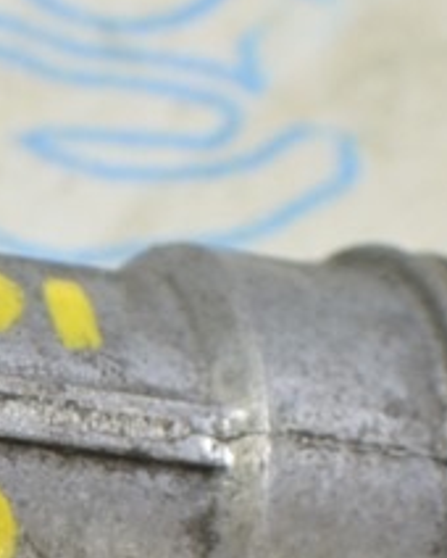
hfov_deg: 4.9
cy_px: 617
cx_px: -147
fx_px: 5152
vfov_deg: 6.2
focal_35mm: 312
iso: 400
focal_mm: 46
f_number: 5.6
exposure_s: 1/20
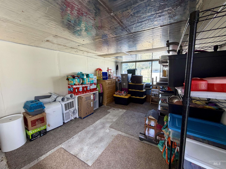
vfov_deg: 85.7
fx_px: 91
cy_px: 84
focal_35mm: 14
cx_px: 113
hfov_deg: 102.1
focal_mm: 2.22
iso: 160
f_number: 2.2
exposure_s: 1/121
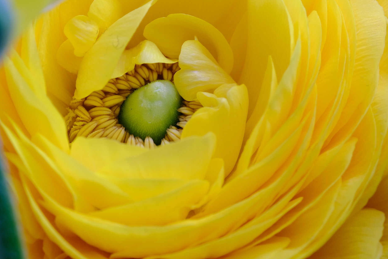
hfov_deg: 10.1
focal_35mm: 204
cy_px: 109
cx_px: 209
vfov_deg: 6.7
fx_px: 2198
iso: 160
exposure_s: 4
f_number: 13
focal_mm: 105
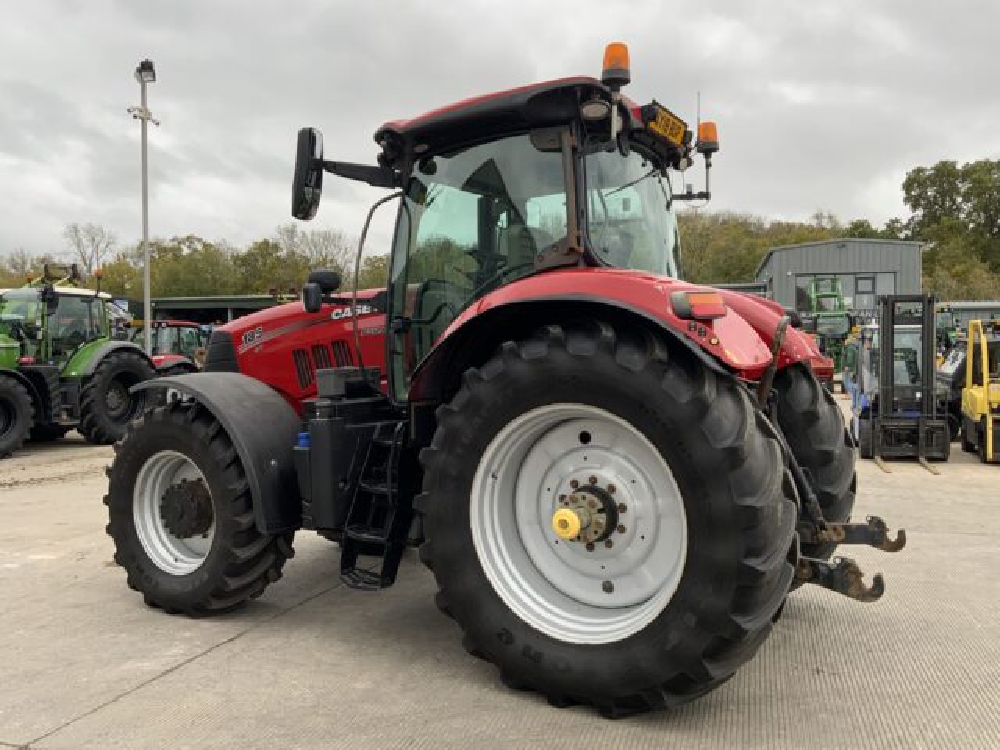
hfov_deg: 61.7
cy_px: 375
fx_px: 838
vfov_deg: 48.2
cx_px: 500
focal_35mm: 29
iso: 20
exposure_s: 1/122
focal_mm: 3
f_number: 1.8
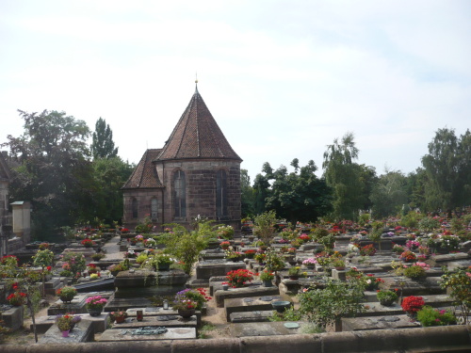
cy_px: 176
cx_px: 236
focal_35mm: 35
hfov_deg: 52.6
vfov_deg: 40.7
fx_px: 476
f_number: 2.8
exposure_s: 1/500
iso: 100
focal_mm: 5.8
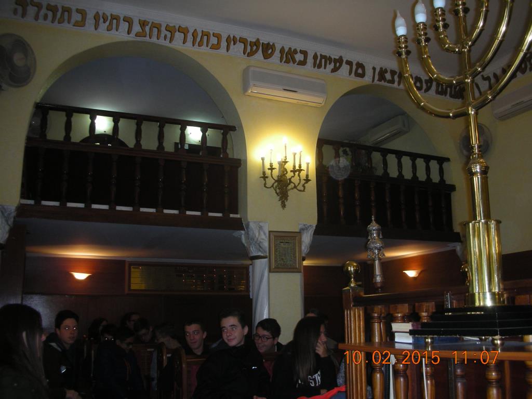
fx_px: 538
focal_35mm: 35
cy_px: 200
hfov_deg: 52.6
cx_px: 266
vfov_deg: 40.7
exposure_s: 1/60.1
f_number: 3
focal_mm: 5.8
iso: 126
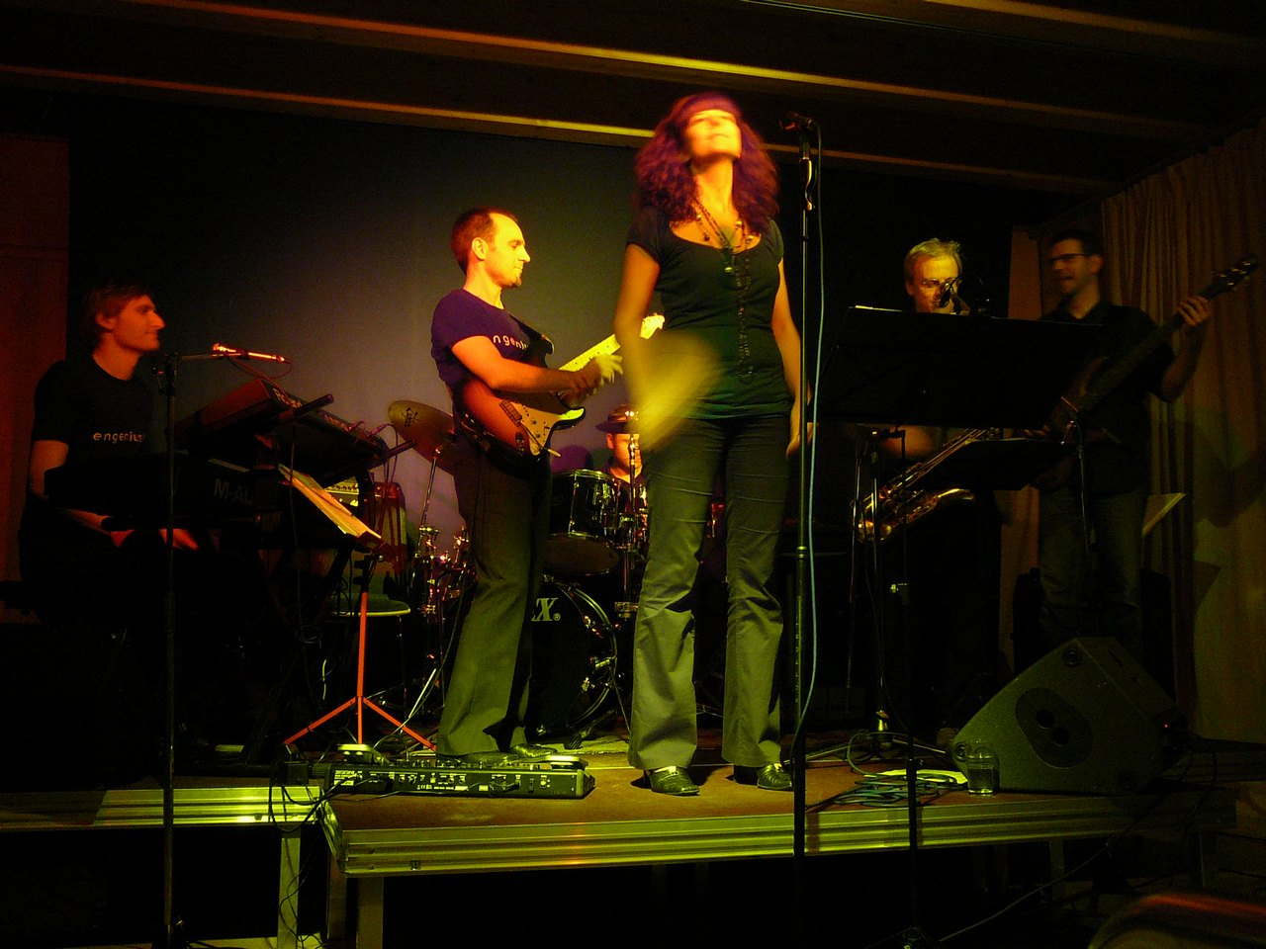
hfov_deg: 52.6
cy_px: 474
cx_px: 633
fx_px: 1280
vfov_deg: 40.7
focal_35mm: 35
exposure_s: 1/8
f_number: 2.8
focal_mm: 5.2
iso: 200
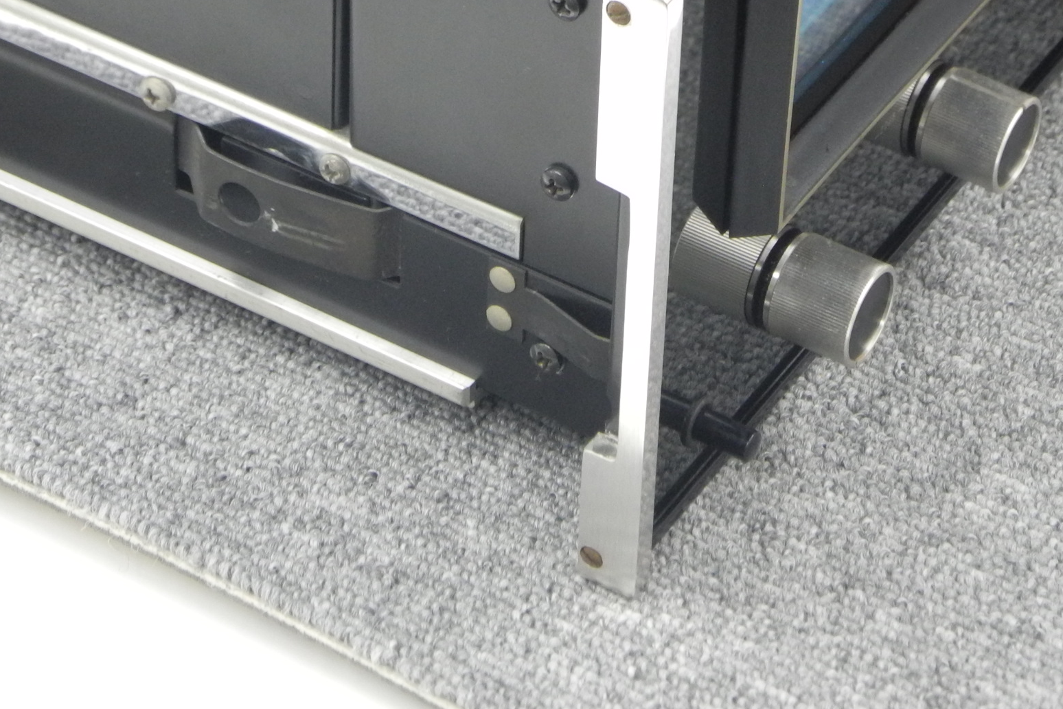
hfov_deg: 13.9
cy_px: 48
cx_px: 602
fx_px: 4370
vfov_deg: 9.2
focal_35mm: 148
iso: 400
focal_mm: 18.1
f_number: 4
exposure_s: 1/25
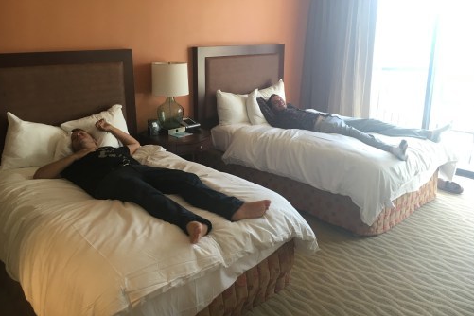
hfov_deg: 60.3
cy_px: 136
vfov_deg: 42.2
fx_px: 408
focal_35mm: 31
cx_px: 232
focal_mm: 4.15
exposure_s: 1/30
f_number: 2.2
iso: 64
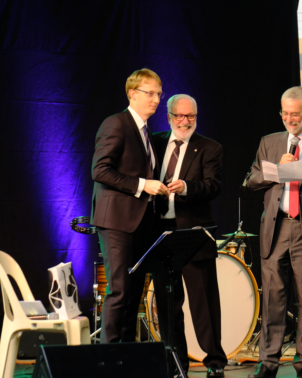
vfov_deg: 11.1
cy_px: 185
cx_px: 253
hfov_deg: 8.9
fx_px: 1944
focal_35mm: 174
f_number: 5.3
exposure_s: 1/38
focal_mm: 70.2
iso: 800
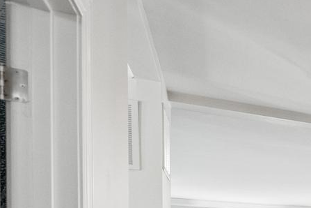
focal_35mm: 55
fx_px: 475
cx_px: 695
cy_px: 274
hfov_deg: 16.7
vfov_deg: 22.0
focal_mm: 12
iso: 800
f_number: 2.8
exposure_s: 1/50
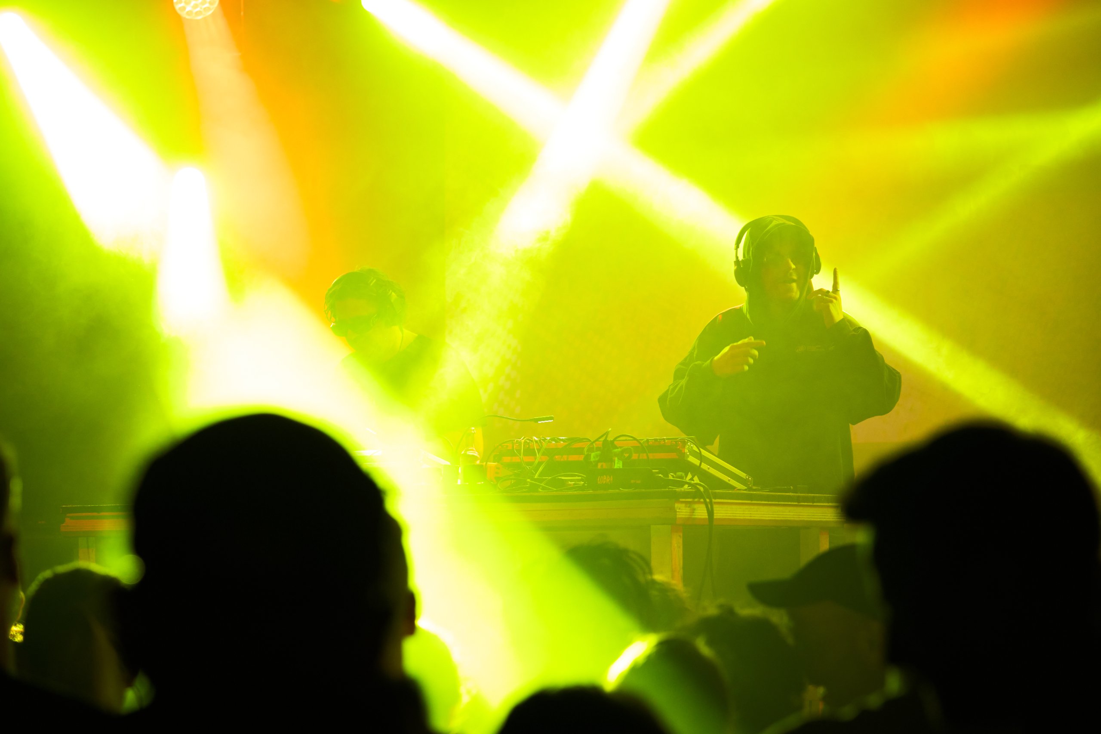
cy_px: 367
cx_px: 550
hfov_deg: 19.1
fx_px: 3272
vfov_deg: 12.8
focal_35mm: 107
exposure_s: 1/250
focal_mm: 107
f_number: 4
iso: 2500
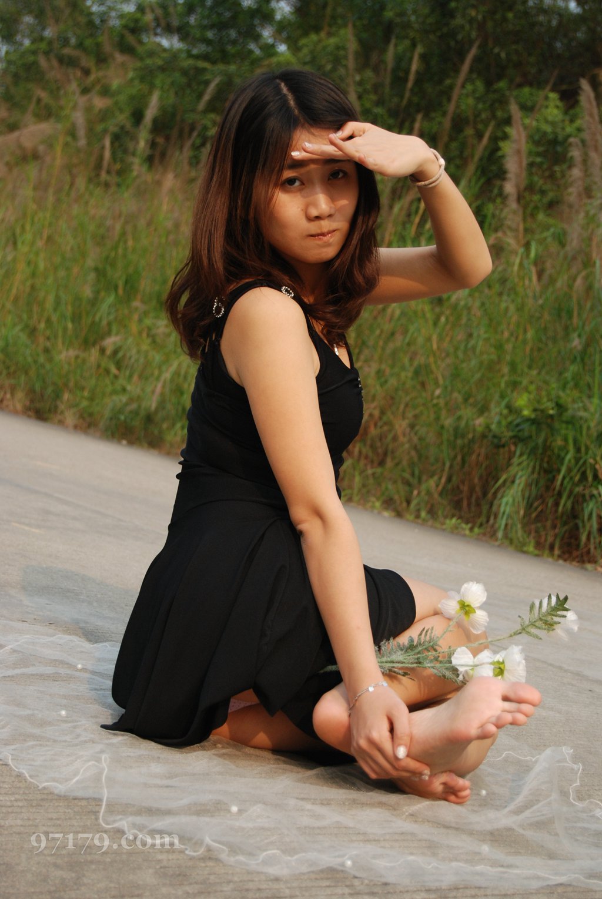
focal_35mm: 69
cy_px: 450
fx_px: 1726
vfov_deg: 29.2
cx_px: 301
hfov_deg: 19.8
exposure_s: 1/640
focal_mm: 46
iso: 400
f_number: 5.3
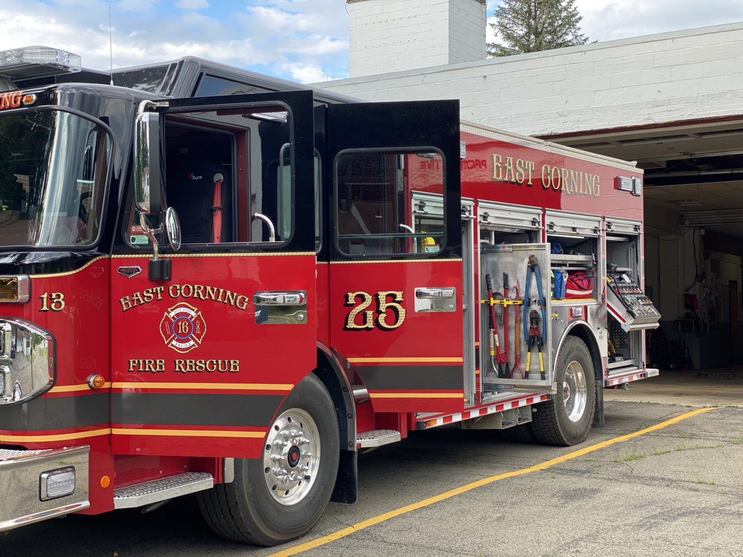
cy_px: 278
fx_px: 1116
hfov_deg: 36.8
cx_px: 372
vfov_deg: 28.0
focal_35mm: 52
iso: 20
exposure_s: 1/161
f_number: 2
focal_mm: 6
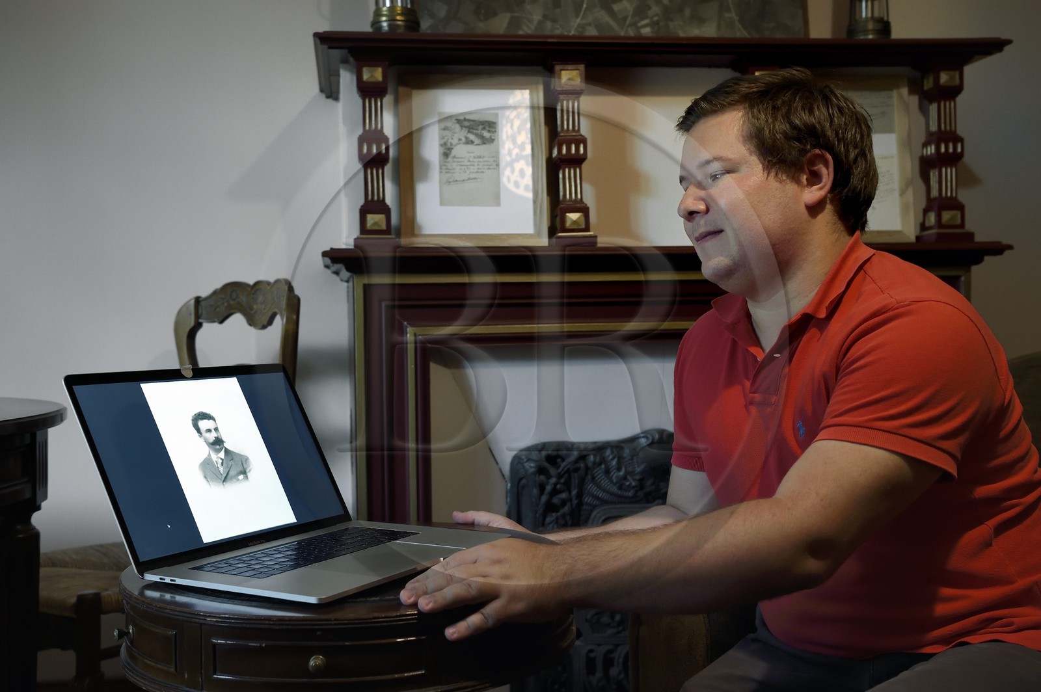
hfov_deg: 48.5
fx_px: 1156
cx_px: 520
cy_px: 346
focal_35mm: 40
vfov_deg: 33.3
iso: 2000
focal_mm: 40
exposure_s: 1/30
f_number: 5.6
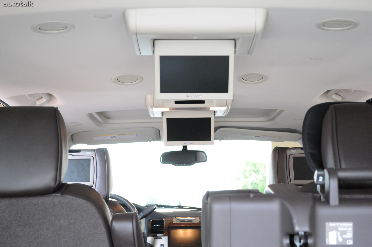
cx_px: 186
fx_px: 619
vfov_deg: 22.6
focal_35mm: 60
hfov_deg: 33.4
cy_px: 124
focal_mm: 40
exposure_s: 1/60
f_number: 5.3
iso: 2000
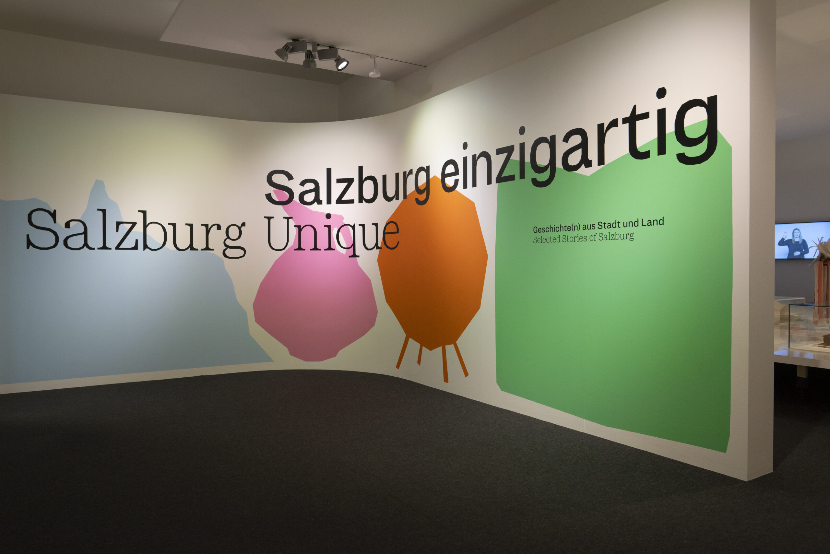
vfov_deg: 53.2
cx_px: 415
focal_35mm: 24
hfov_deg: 73.7
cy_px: 277
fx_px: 554
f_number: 4
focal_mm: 24
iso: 1250
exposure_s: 1/160
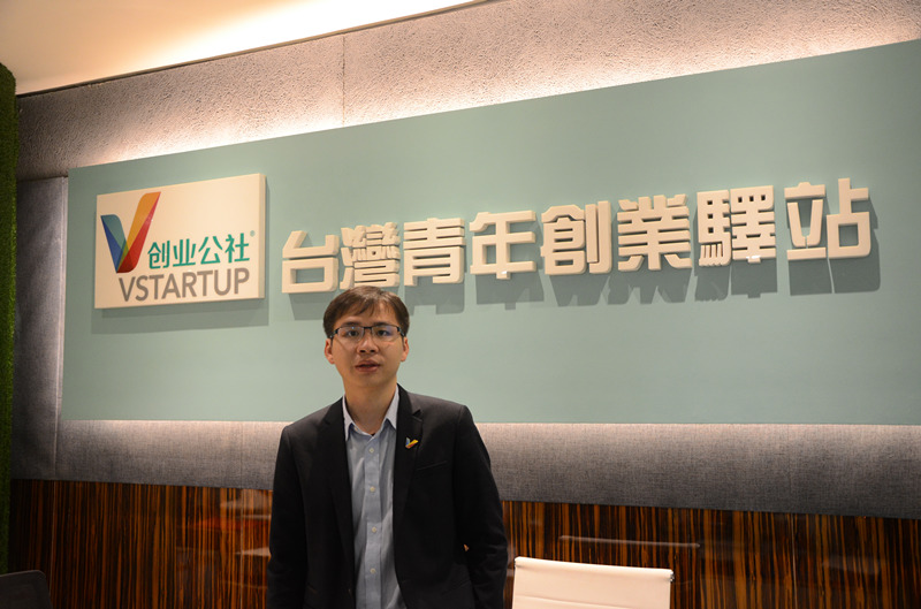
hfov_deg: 53.2
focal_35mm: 36
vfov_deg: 36.7
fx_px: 919
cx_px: 460
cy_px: 304
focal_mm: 24
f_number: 4.5
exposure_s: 1/25
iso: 1250
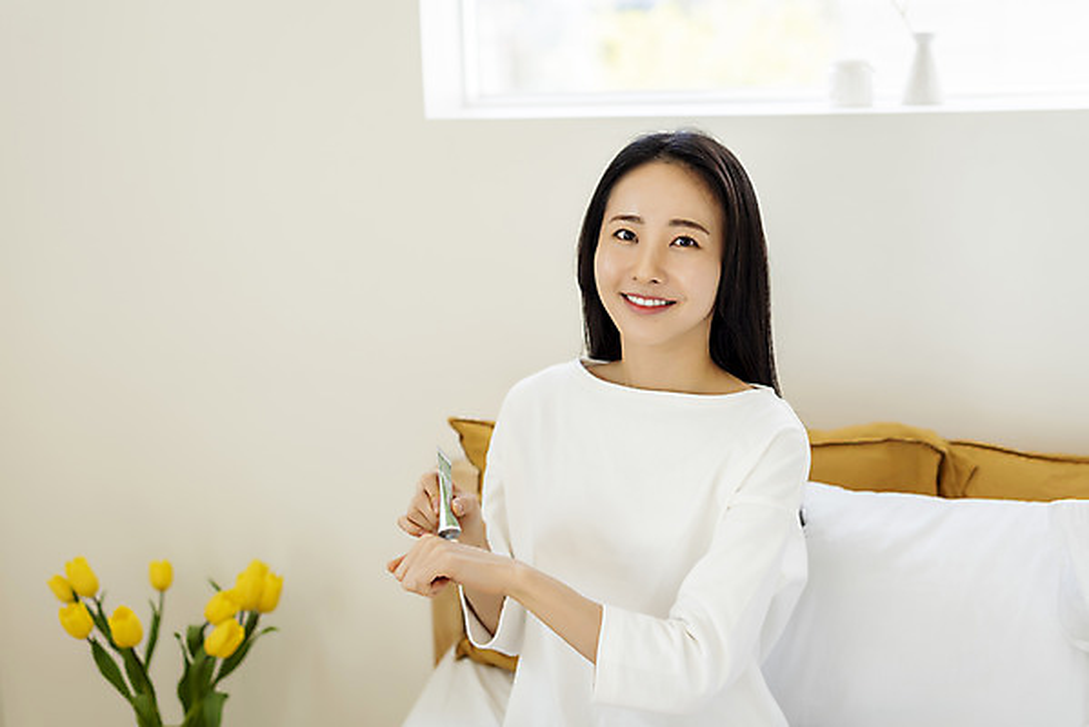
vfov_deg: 27.0
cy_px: 364
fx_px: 1513
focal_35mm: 50
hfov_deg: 39.6
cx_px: 544
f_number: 2.8
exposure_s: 1/160
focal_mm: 50
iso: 100
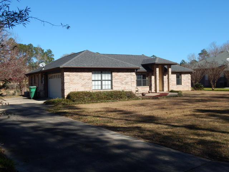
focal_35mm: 38
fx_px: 251
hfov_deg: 49.0
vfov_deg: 37.7
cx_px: 114
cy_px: 86
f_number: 3.4
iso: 125
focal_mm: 6.8
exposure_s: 1/1250
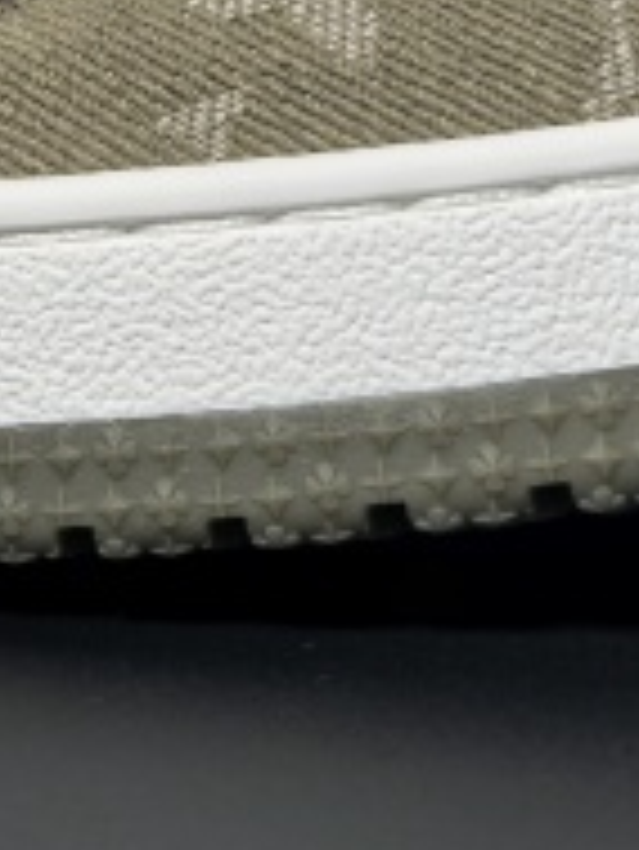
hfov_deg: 12.7
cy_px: -220
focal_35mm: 114
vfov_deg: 16.4
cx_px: -112
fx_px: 2803
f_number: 2
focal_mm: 6.98
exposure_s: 1/389
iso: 50
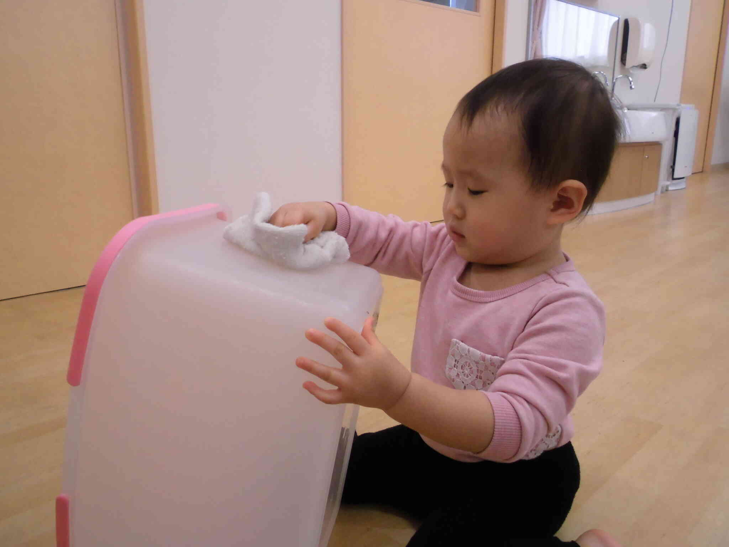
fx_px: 548
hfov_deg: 67.3
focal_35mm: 26
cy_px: 274
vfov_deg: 53.1
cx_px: 364
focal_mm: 4.6
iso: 200
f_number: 3.2
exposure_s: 1/60
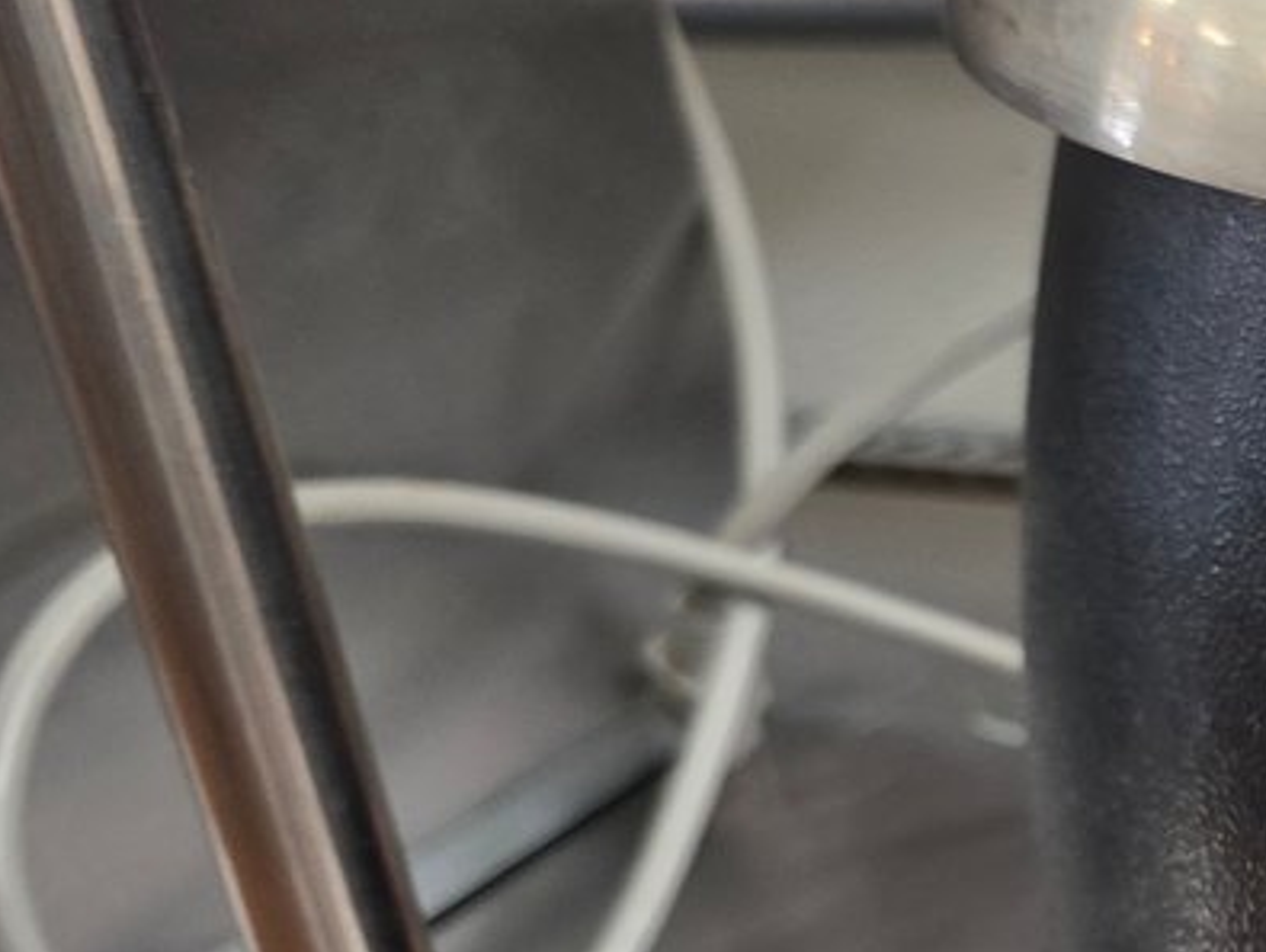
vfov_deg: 16.6
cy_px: 880
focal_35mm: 88
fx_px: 3221
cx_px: 2152
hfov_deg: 18.4
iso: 320
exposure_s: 1/120
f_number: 1.7
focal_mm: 6.3
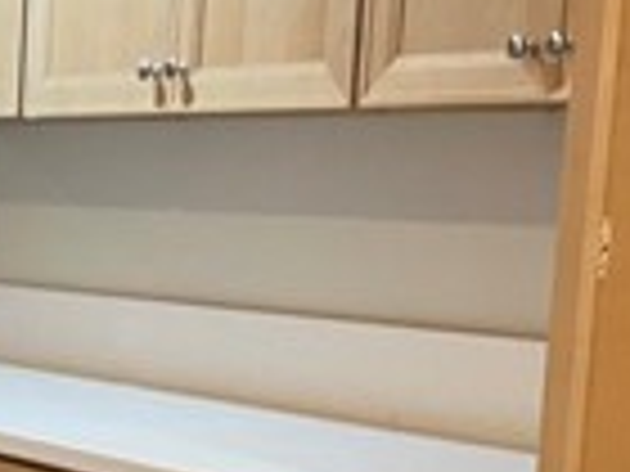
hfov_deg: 14.3
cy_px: 530
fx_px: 2166
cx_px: -567
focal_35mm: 119
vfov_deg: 12.2
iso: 160
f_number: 1.6
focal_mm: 5.1
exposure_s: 1/60
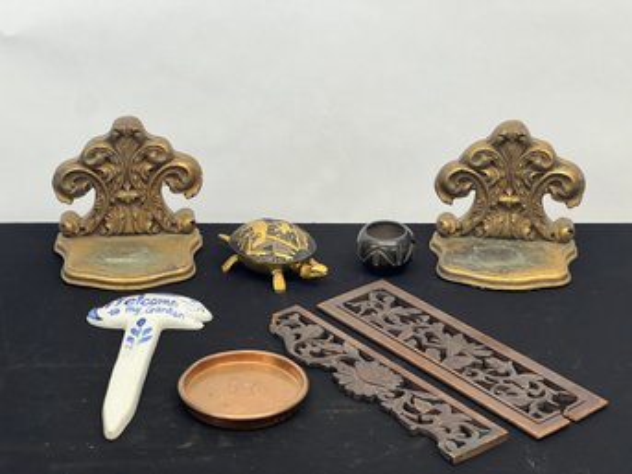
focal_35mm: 77
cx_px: 316
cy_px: 237
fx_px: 1405
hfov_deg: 25.3
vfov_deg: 19.1
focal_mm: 9
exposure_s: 1/60
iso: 200
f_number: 2.8
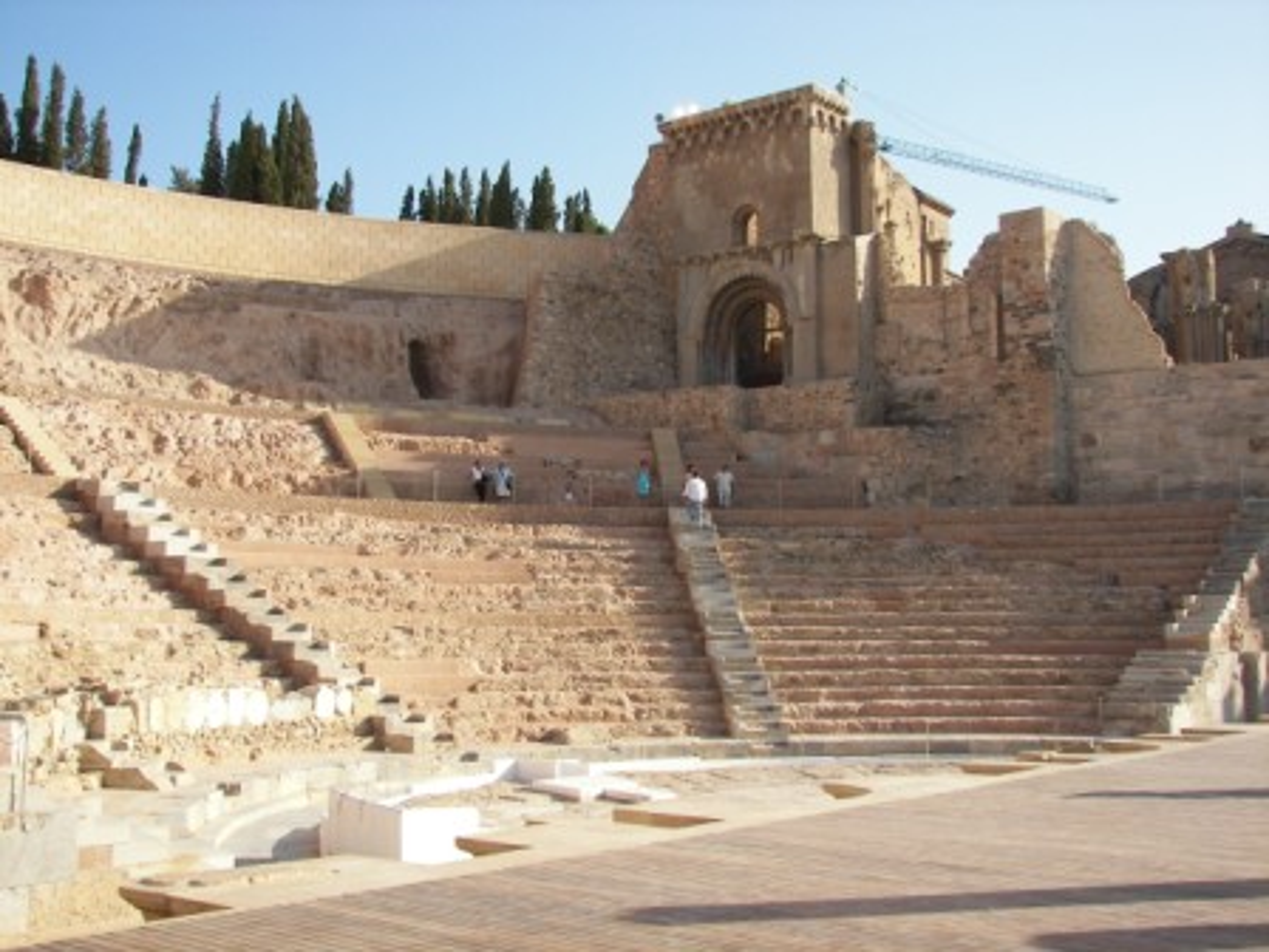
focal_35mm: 41
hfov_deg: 45.8
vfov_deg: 35.1
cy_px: 476
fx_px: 1503
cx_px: 634
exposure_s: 1/640
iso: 50
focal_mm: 6.8
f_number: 2.8
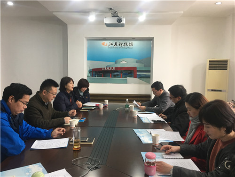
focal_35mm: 29
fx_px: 197
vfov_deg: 48.2
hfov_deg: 61.7
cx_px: 118
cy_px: 88
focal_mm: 4.15
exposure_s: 1/33
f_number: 2.2
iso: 50
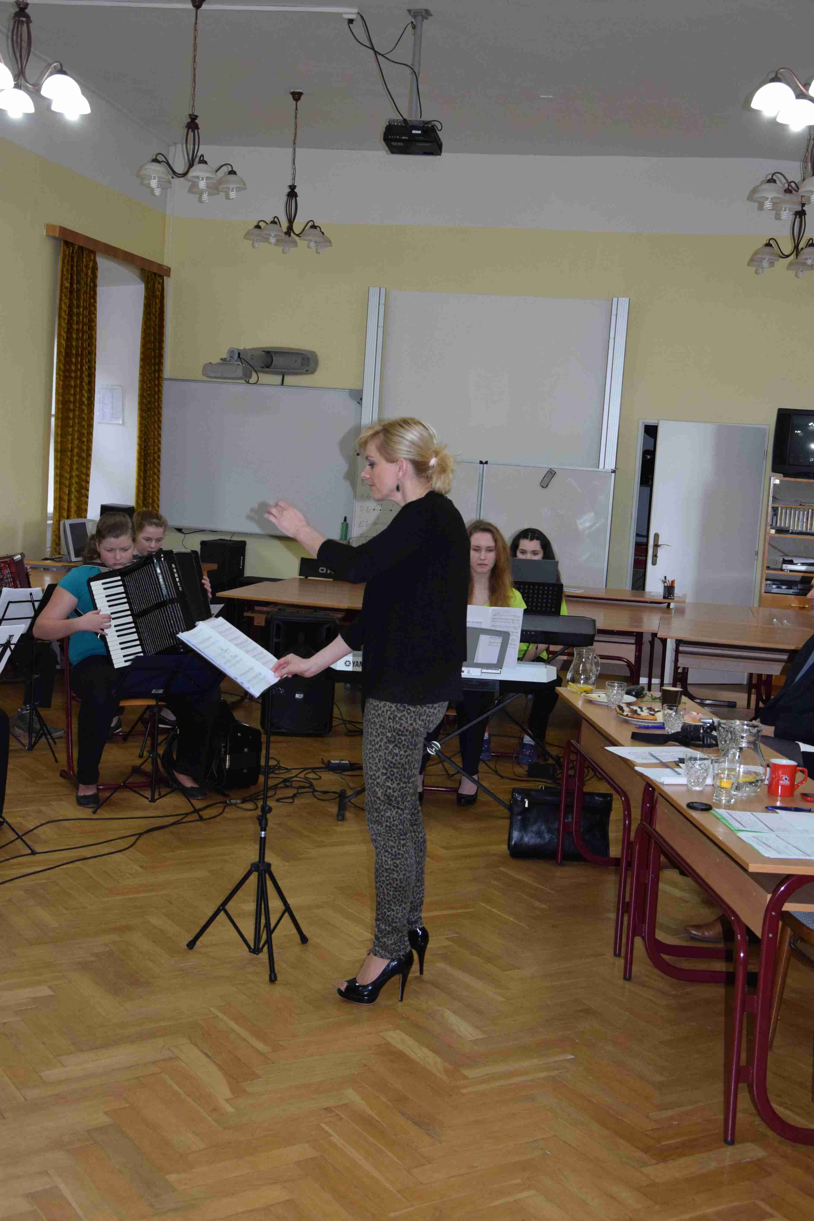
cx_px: 407
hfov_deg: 29.9
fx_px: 1525
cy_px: 610
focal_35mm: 45
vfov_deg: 43.6
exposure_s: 1/100
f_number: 5.6
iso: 1600
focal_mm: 30
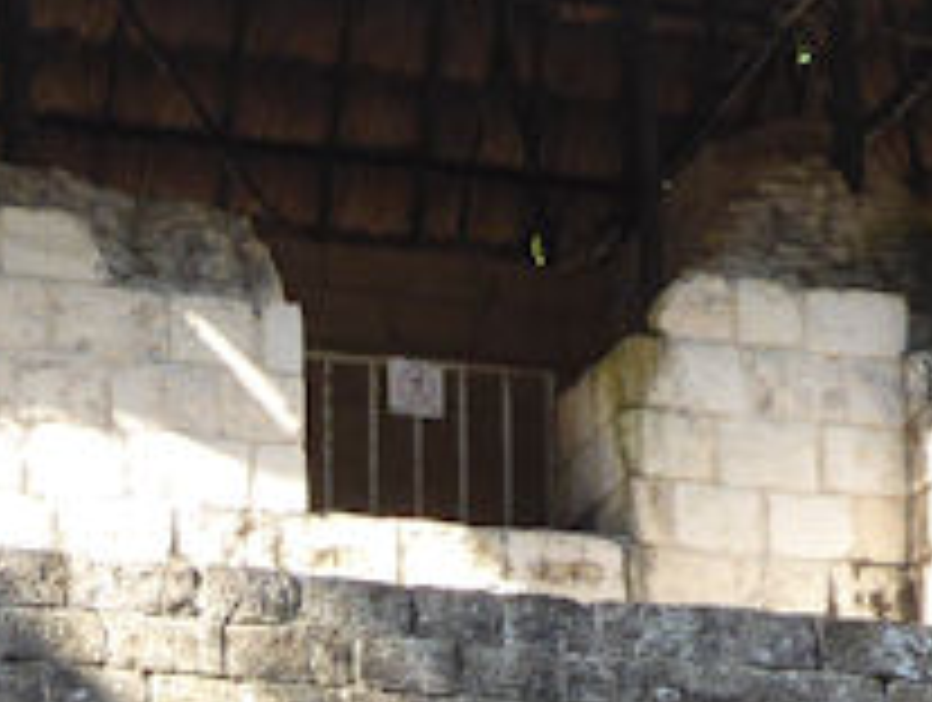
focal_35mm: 162
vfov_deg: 9.0
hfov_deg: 12.2
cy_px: 1008
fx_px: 4369
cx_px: 441
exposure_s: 1/125
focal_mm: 5
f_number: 3.5
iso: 100
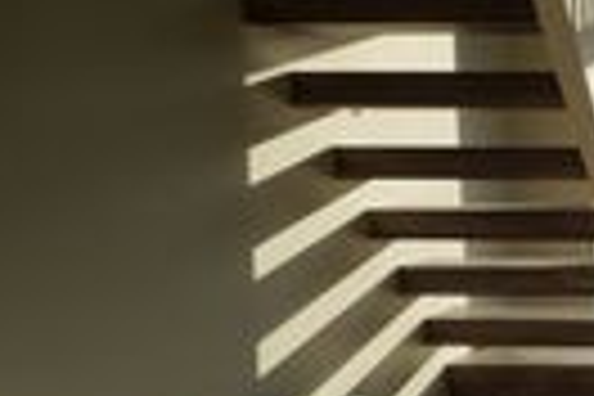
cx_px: 904
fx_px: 990
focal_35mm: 60
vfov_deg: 22.6
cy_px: 187
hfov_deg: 25.0
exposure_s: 1/100
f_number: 8
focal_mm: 12
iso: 125
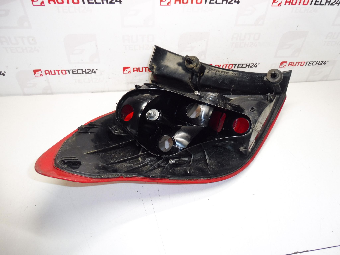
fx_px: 236
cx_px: 170
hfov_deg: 71.6
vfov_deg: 56.8
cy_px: 128
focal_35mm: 24
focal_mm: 4.3
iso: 200
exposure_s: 1/60
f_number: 3.5
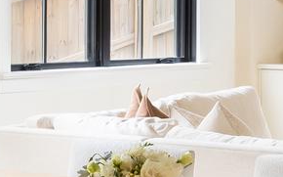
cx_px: 255
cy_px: -4
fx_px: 1138
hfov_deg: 14.0
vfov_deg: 8.8
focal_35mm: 148
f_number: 10
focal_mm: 20.5
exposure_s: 1/20
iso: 800
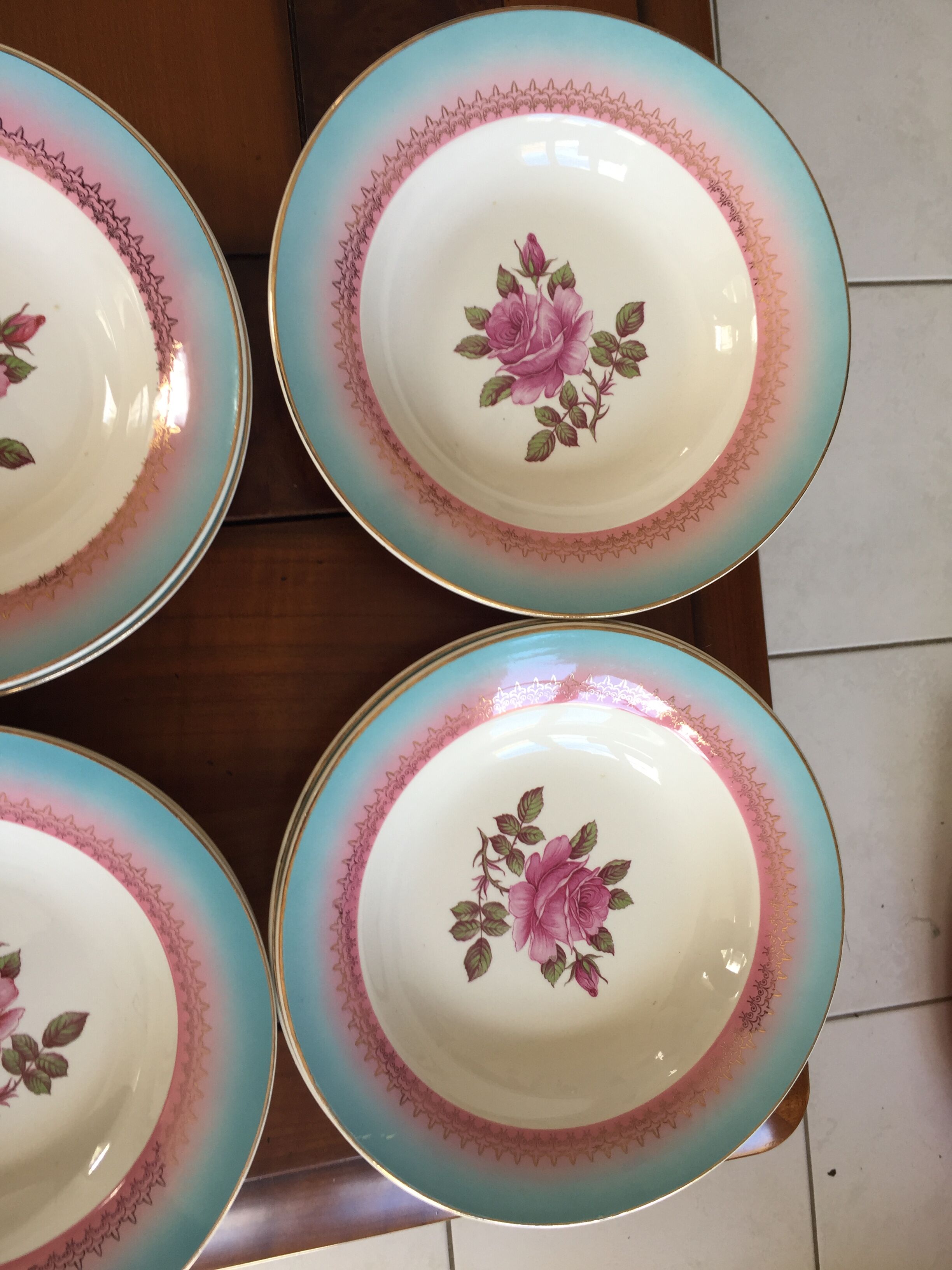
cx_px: 476
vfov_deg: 61.7
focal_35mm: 29
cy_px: 635
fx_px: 1063
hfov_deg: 48.2
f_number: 2.2
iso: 32
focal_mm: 4.15
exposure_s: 1/50
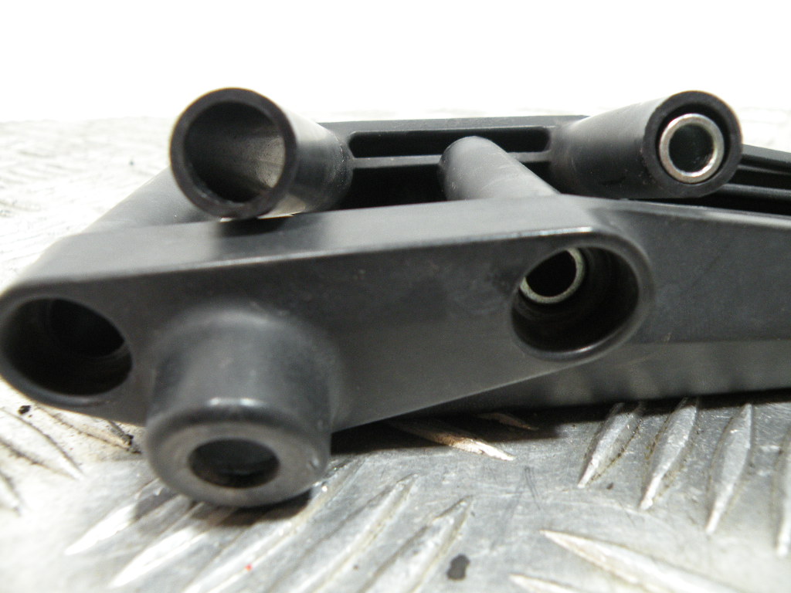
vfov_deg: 51.4
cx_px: 396
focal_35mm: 27
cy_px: 296
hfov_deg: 65.3
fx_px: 617
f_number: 2.8
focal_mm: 4.7
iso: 219
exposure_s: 1/67.8
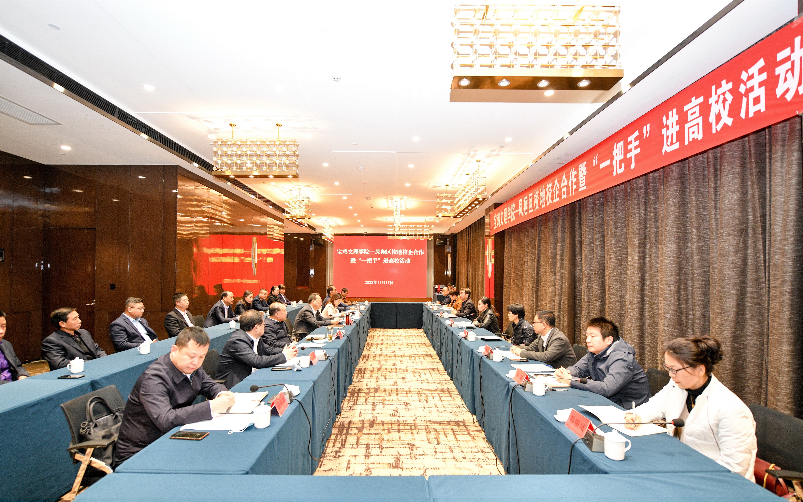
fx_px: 372
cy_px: 274
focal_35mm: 17
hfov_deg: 94.3
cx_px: 393
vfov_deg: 67.9
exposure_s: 1/80
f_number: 4
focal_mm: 16
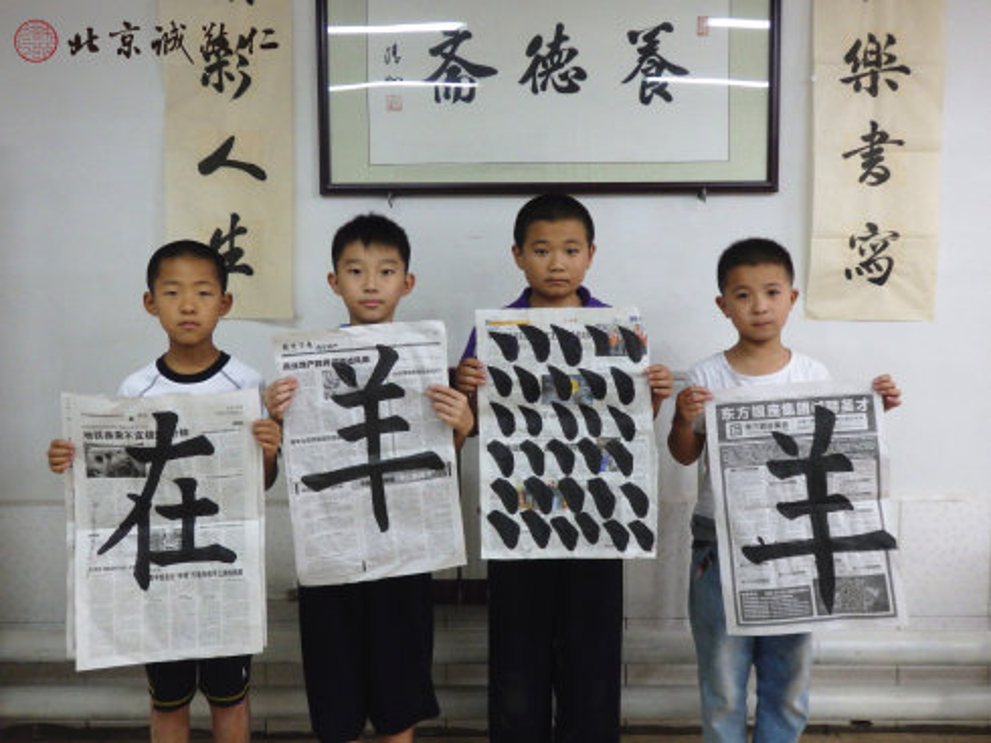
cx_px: 496
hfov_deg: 50.2
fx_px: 1059
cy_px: 372
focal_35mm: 37
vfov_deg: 38.6
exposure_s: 1/60
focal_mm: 6.6
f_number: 3.6
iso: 640
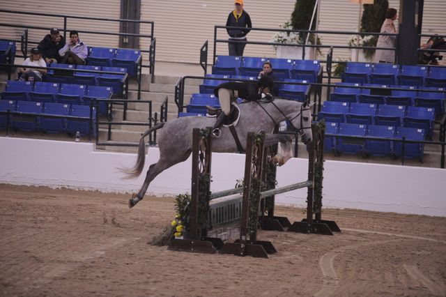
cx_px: 223
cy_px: 148
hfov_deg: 10.3
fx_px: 2476
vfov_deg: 6.9
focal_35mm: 200
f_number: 2.8
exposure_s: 1/400
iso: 5000
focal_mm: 200
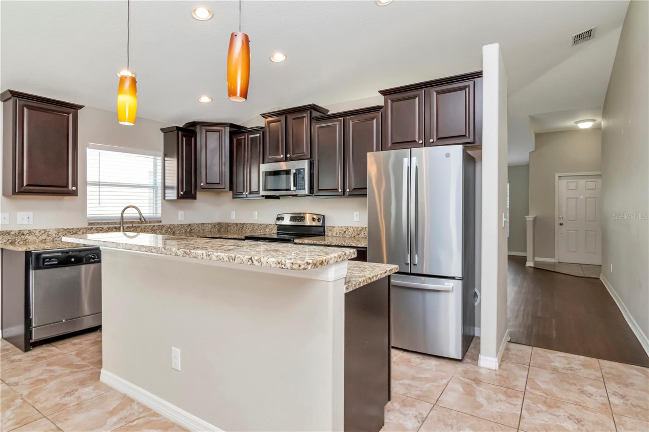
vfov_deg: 63.2
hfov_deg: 85.4
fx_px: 351
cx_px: 324
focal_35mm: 20
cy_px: 216
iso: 1000
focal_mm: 13
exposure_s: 1/50
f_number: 10
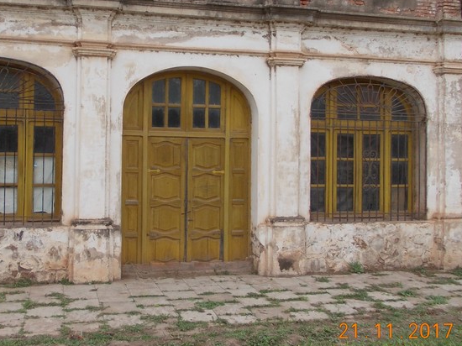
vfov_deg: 36.7
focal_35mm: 39
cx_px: 165
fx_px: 520
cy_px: 147
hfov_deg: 47.3
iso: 80
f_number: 2.7
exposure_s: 1/320
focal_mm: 4
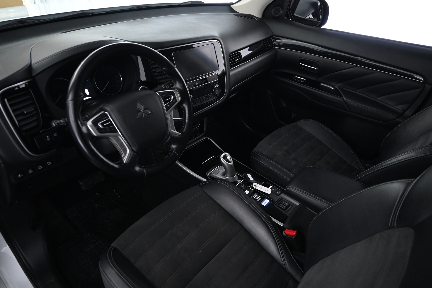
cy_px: 144
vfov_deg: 53.1
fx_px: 288
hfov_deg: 73.7
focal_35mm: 24
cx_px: 216
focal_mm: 16
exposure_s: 1/15
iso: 1600
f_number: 3.5
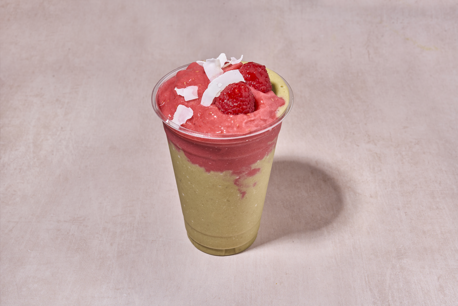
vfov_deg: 26.0
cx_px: 229
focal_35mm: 52
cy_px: 153
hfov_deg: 38.2
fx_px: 662
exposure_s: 1/250
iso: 100
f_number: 16
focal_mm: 52
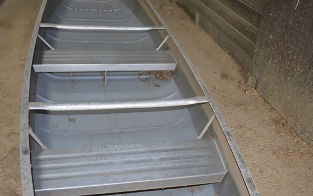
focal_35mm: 40
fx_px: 341
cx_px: 167
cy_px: 102
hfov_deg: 49.2
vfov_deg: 32.0
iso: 400
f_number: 4
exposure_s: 1/60
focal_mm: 24
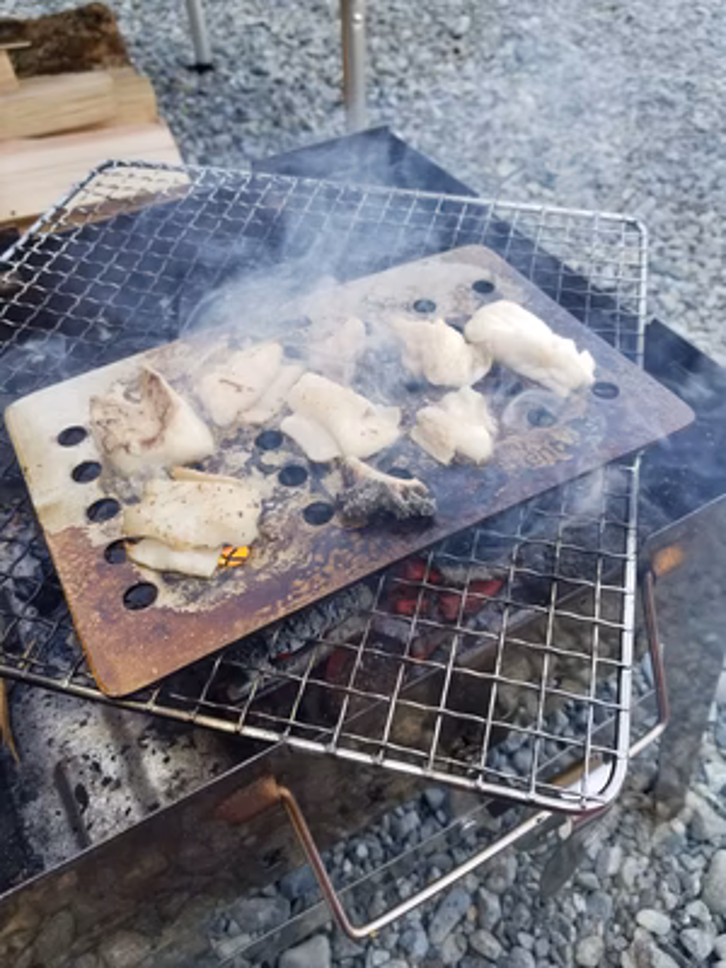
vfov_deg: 67.3
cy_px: 484
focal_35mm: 26
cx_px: 363
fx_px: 727
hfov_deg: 53.1
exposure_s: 1/242
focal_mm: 4.25
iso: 50
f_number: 1.7
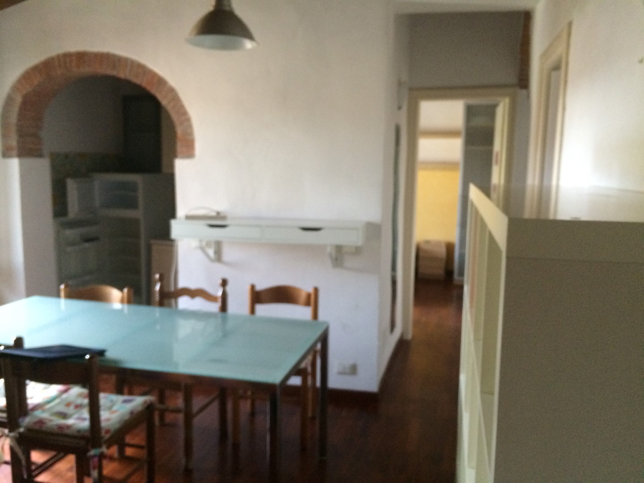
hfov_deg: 61.7
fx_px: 540
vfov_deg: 48.2
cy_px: 242
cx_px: 322
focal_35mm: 29
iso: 320
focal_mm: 4.15
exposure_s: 1/25
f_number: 2.2
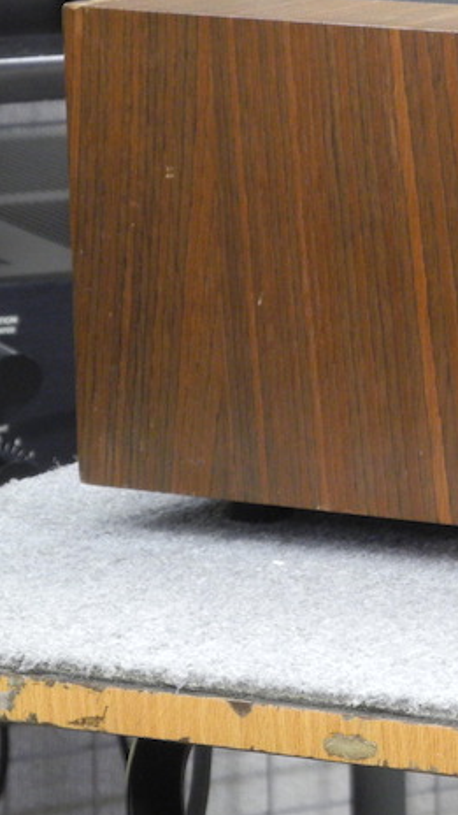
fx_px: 5786
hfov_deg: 4.5
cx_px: 811
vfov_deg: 8.0
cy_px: 235
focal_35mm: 268
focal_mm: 25.4
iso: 400
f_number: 4.5
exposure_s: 1/8.6
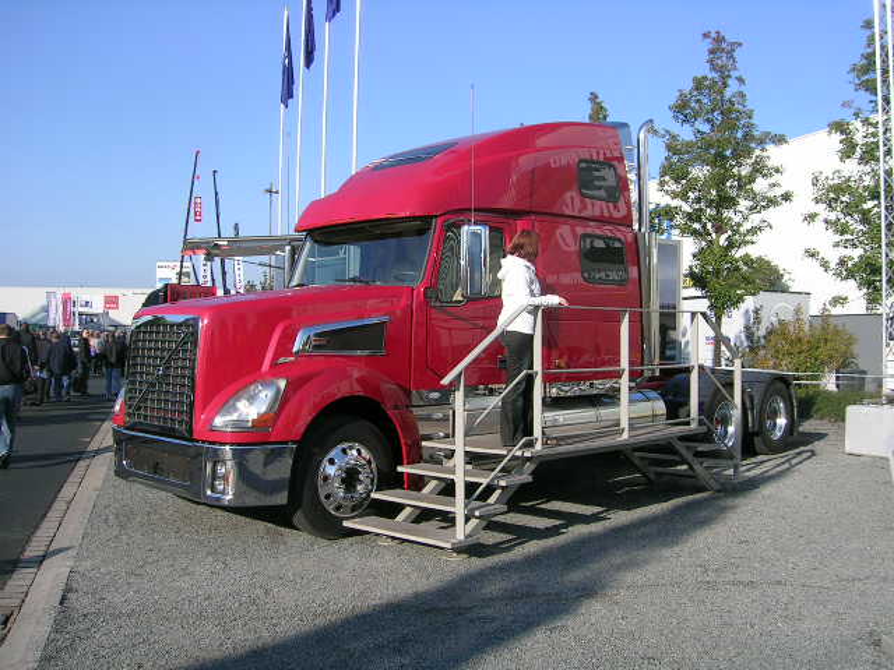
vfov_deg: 40.7
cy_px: 335
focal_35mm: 35
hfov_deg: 52.6
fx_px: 904
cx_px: 447
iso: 50
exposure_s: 1/361
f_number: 4.8
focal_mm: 5.4
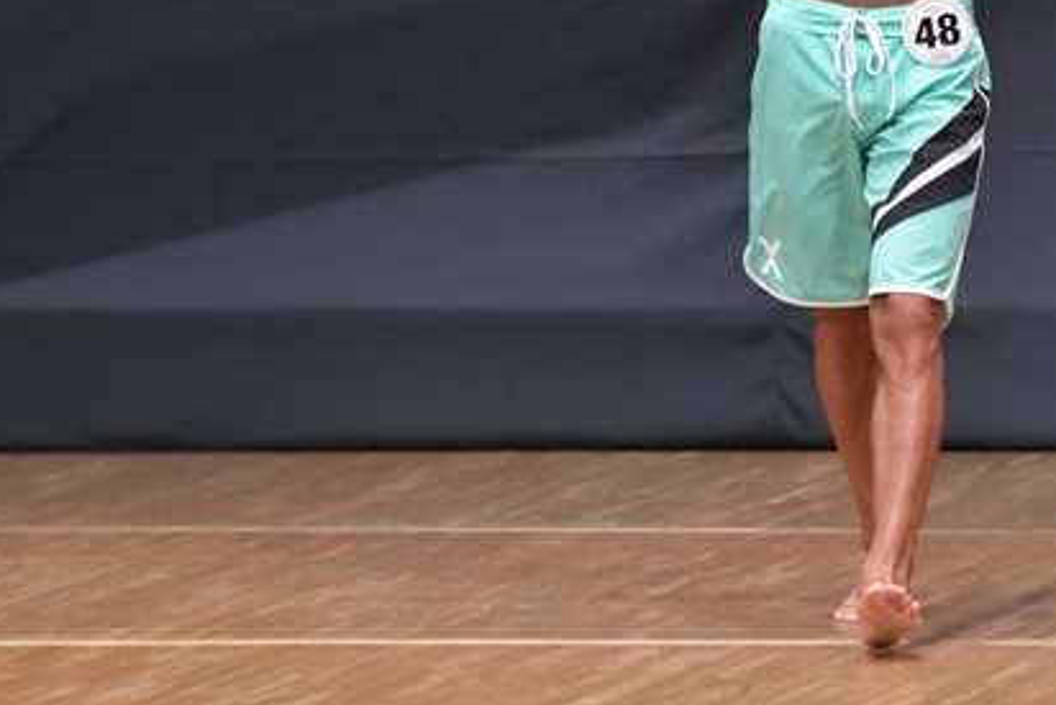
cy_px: 56
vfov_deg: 2.3
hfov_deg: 3.5
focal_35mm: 592
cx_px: 816
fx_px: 17370
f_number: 5.6
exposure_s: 1/400
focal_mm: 210
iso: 6400
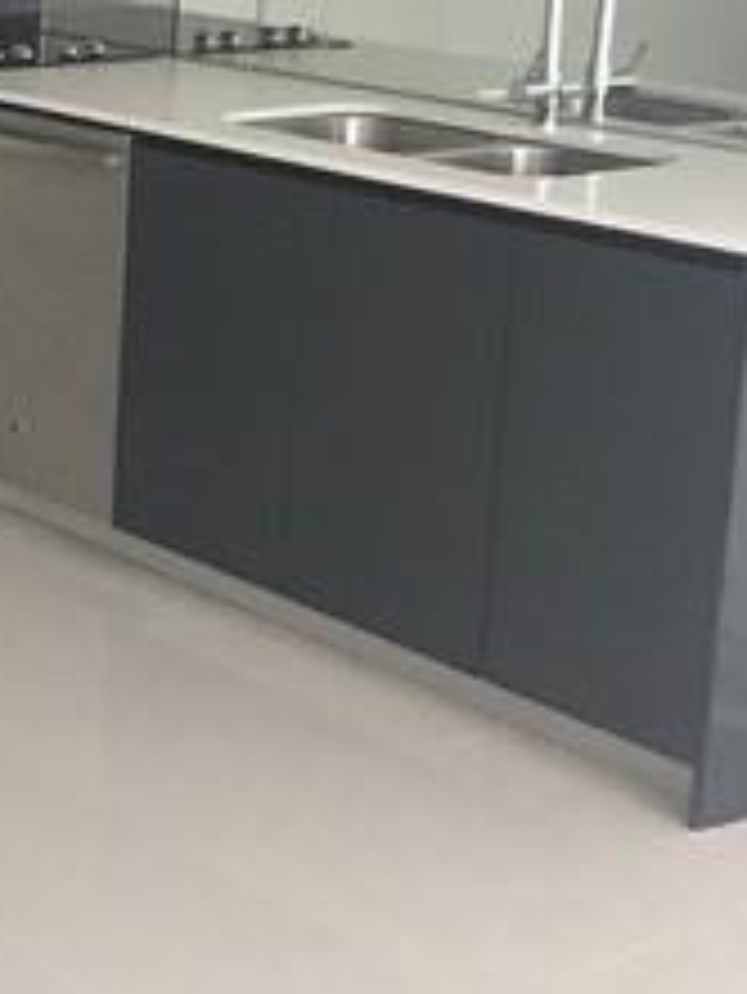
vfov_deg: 23.2
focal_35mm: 84
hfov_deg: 16.5
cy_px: 360
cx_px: -248
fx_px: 2415
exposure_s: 1/15
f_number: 2.2
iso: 100
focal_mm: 4.15
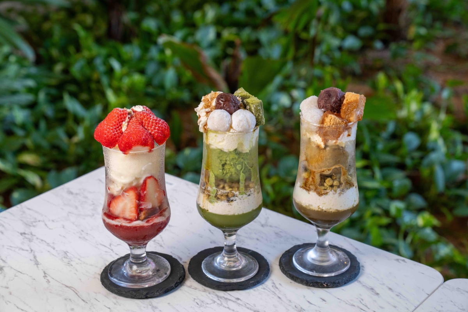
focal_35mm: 70
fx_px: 910
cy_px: 156
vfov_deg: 19.5
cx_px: 234
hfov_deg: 28.8
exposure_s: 1/80
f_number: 6.3
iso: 1000
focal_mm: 70
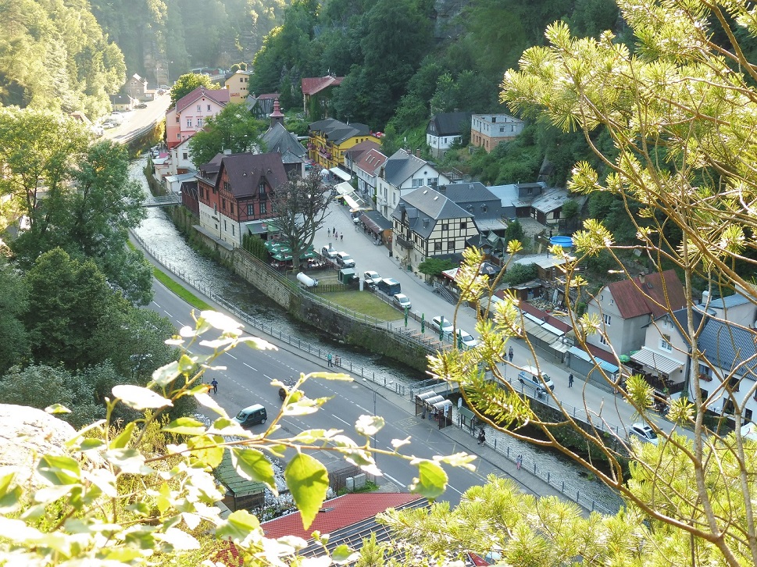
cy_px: 284
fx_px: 962
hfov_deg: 43.0
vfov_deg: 32.9
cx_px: 378
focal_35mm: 44
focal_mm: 7.9
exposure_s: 1/60
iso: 100
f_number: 4.1
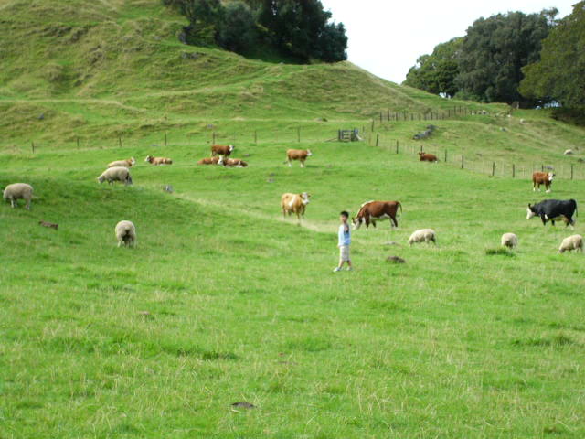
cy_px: 220
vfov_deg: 14.1
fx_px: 1774
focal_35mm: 105
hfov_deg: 18.7
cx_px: 292
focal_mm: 17.4
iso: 100
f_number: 4.9
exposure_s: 1/250
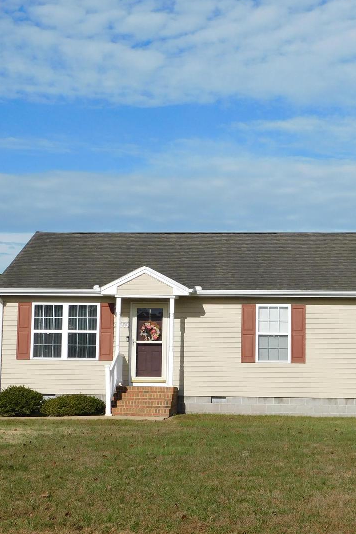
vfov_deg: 31.9
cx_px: 215
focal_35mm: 63
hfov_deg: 21.5
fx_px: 935
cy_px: 267
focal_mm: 8
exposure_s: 1/500
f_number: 7.4
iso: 125
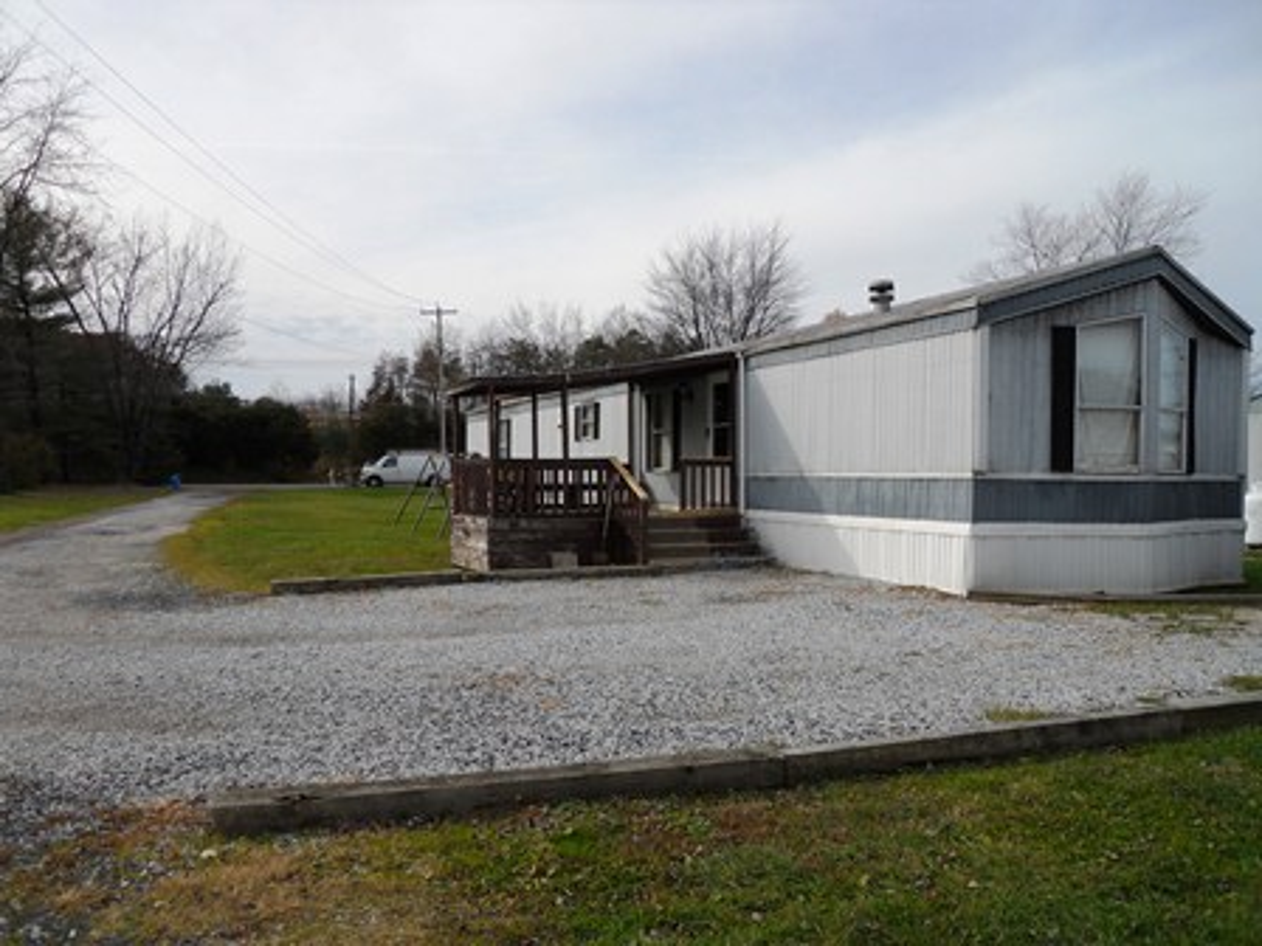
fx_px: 1021
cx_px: 631
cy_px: 473
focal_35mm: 28
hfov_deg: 63.4
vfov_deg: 49.7
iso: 80
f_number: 5.4
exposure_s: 1/320
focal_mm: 5
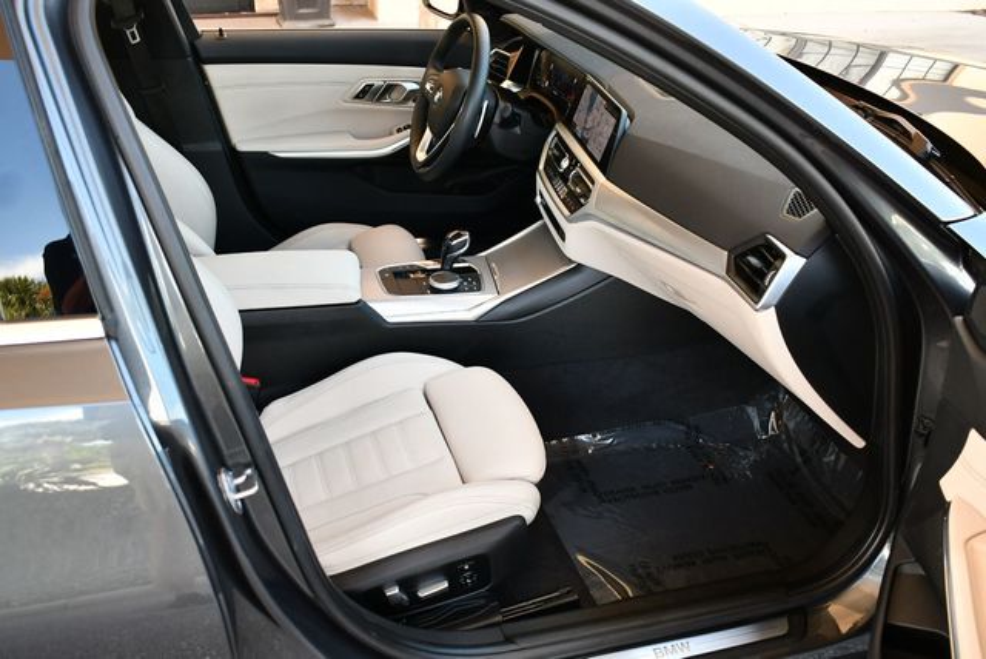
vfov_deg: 36.9
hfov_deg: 53.1
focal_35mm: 36
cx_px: 493
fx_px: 987
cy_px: 330
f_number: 3.5
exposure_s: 1/250
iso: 640
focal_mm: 18
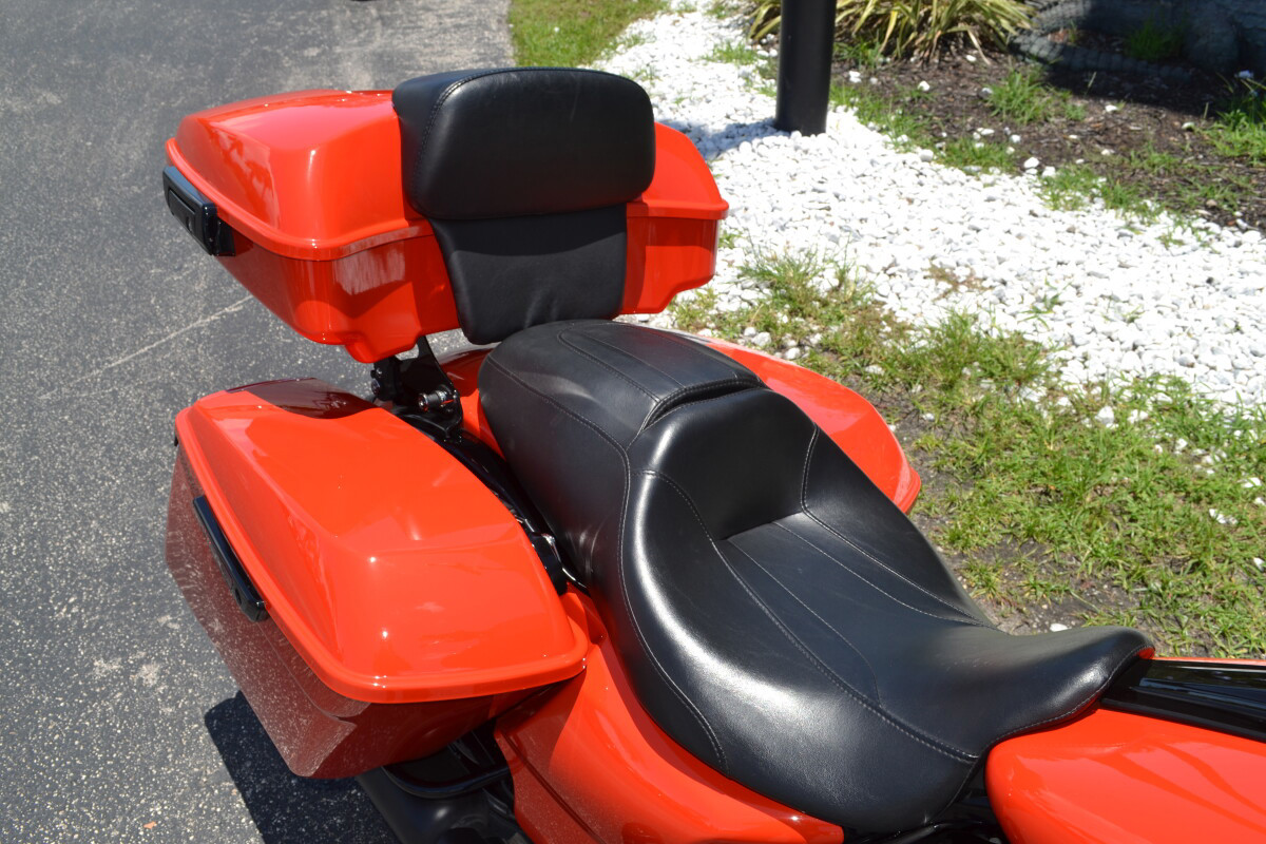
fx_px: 1055
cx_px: 633
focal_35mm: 30
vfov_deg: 43.6
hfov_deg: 61.9
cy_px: 422
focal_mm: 20
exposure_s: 1/200
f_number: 9
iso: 100
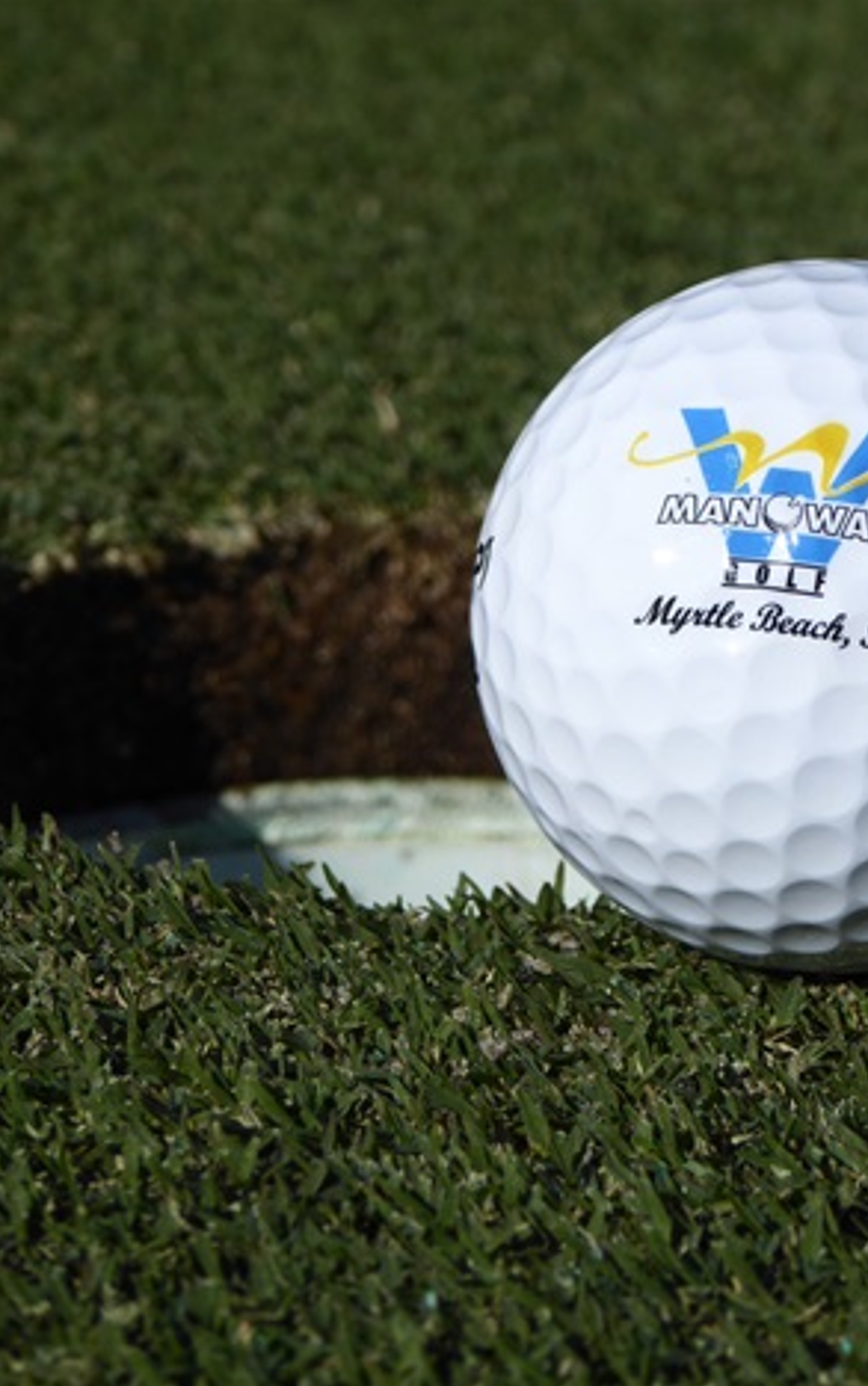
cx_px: 539
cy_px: 693
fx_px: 6842
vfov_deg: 11.6
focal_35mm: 181
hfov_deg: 7.3
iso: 80
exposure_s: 1/1000
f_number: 5.1
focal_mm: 20.6
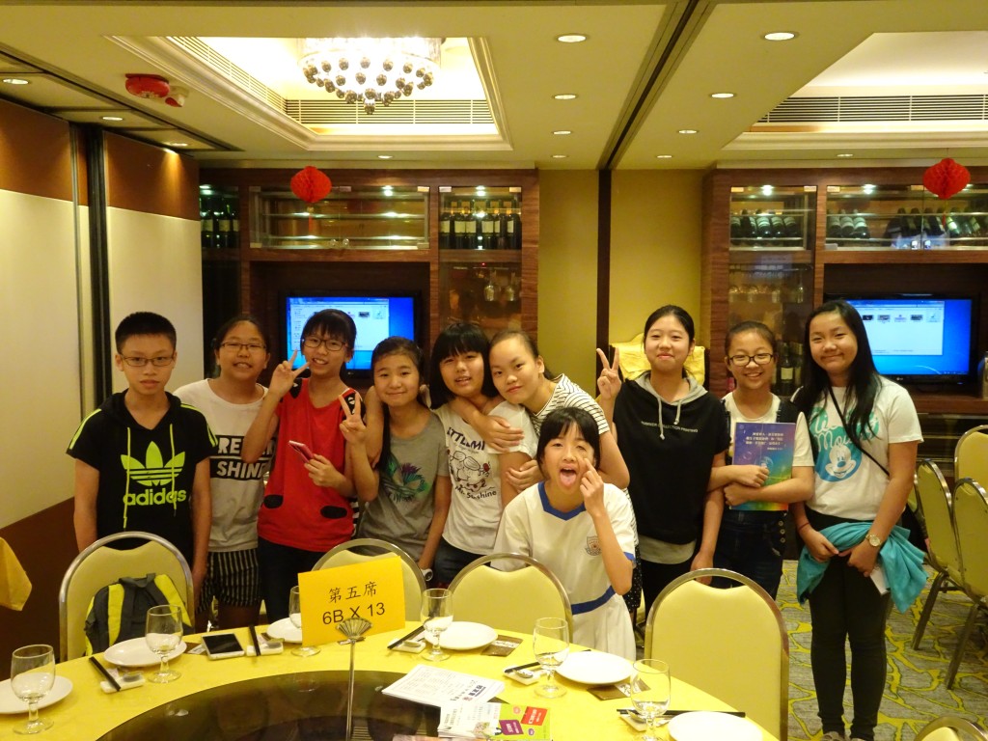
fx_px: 913
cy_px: 370
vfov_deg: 44.2
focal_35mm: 32
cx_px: 494
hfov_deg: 56.8
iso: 800
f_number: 4.5
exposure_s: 1/30
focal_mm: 5.43
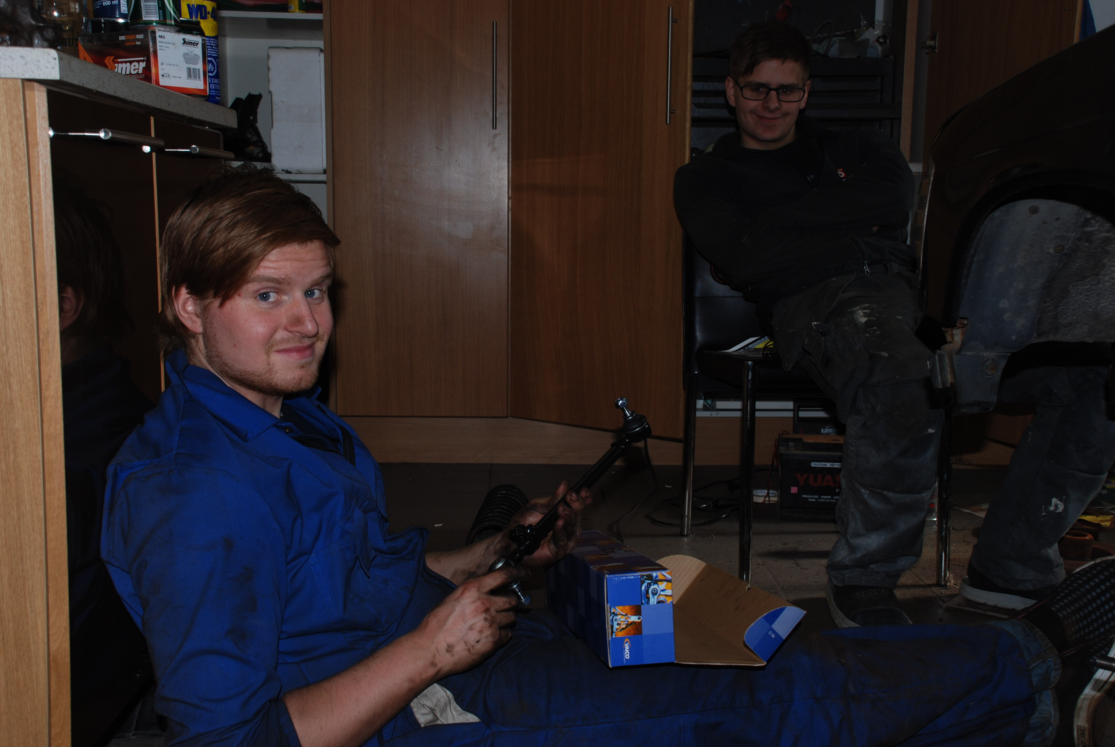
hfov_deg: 42.3
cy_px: 374
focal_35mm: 46
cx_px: 558
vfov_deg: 29.0
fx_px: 1442
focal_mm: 31
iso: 100
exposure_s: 1/60
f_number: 8
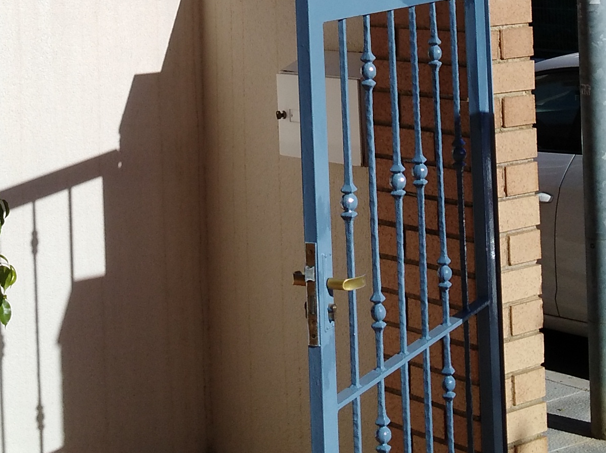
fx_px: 1539
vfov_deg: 15.8
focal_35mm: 88
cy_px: -150
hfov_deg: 22.2
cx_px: 235
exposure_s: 1/1485
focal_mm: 3.83
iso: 100
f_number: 2.2
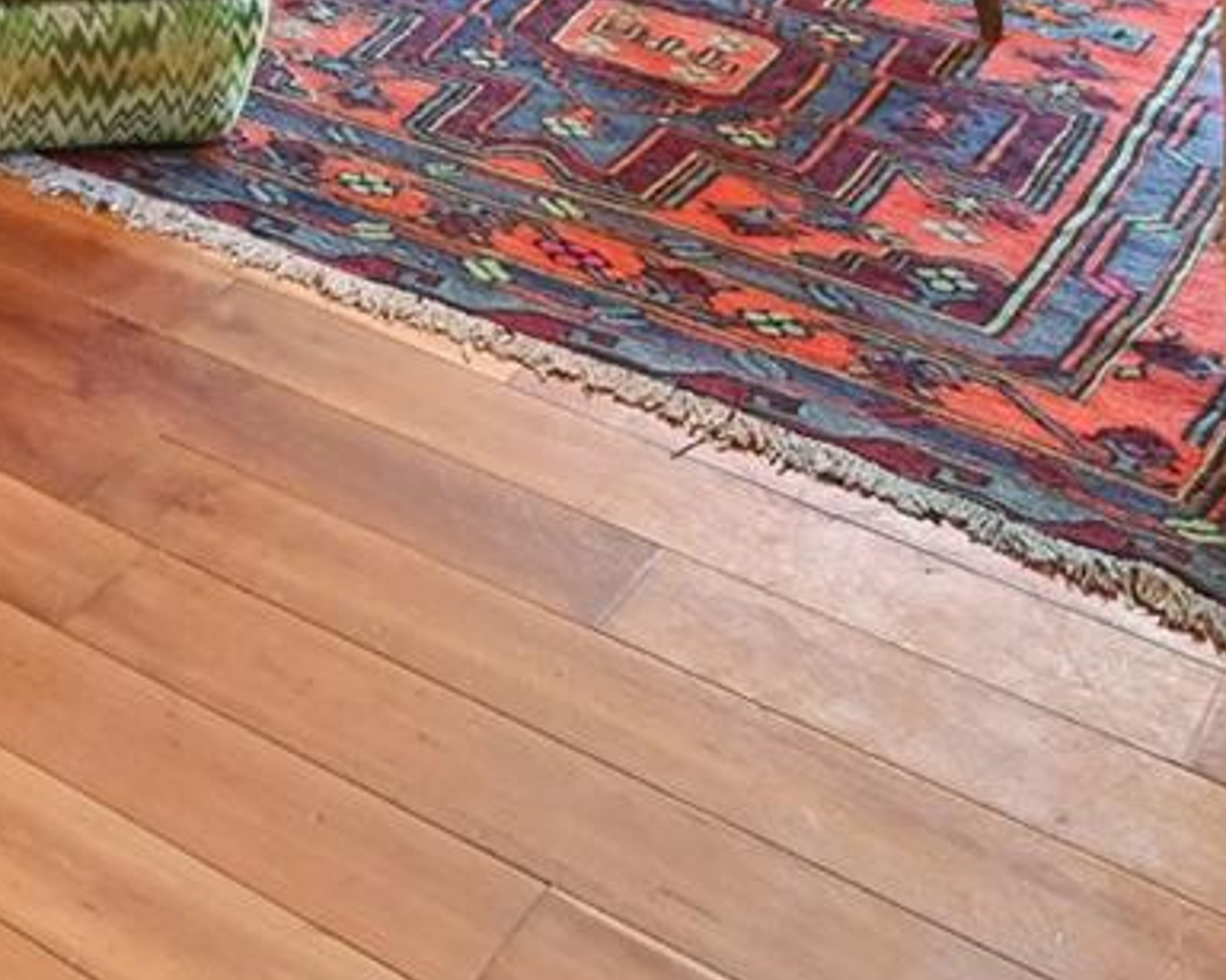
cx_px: -530
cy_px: -1057
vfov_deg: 16.1
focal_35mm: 70
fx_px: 2539
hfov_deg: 22.9
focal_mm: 14
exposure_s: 1/1.67
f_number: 14
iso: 200
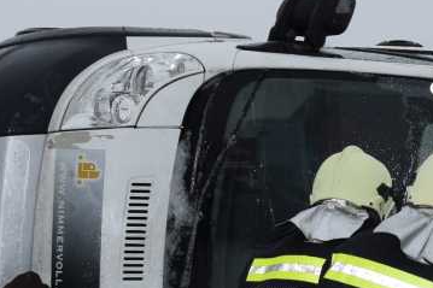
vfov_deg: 5.2
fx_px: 3168
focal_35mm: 264
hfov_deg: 7.8
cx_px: 444
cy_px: 286
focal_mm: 35
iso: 100
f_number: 9
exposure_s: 1/200
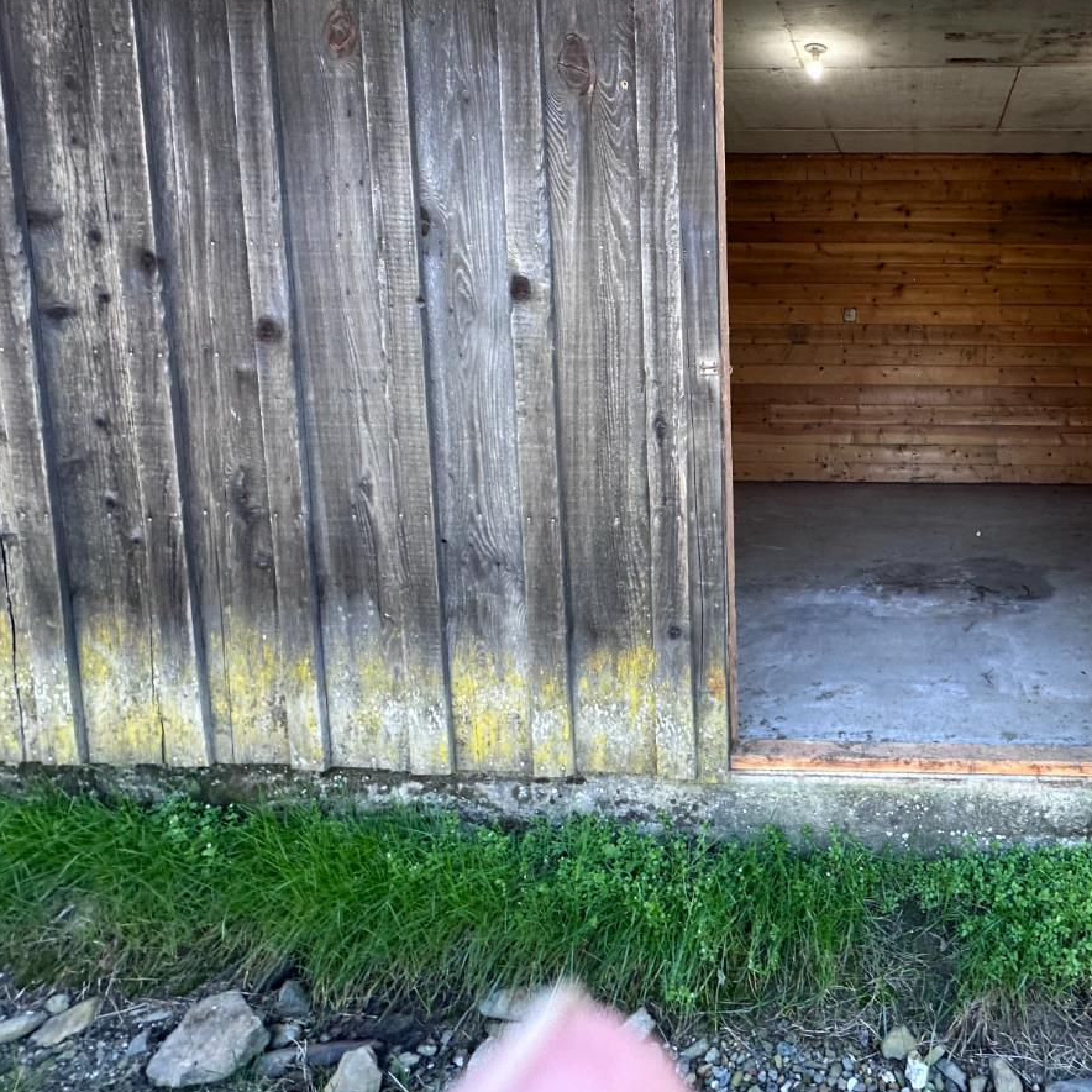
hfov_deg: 64.6
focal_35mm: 21
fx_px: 749
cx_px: 901
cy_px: 430
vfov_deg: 71.3
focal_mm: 2.22
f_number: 2.2
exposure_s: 1/99
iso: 100
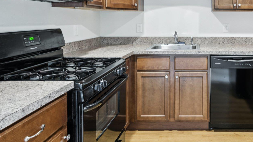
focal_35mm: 31
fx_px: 208
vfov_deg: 36.1
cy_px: 22
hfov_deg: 58.6
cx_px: 197
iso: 200
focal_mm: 18
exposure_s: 1/1.67
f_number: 8
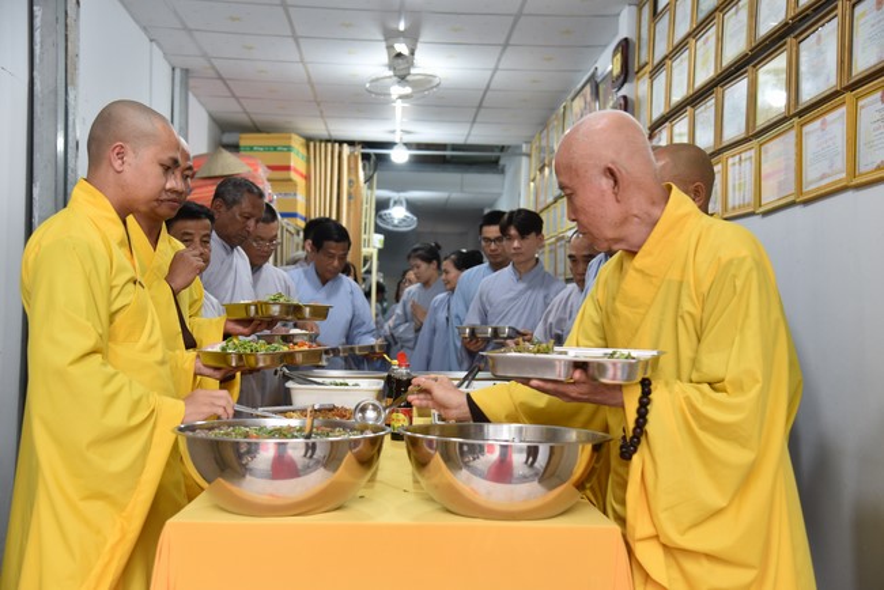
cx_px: 442
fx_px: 1081
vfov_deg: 30.5
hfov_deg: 44.5
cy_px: 295
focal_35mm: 44
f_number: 4
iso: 400
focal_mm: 44
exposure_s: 1/60
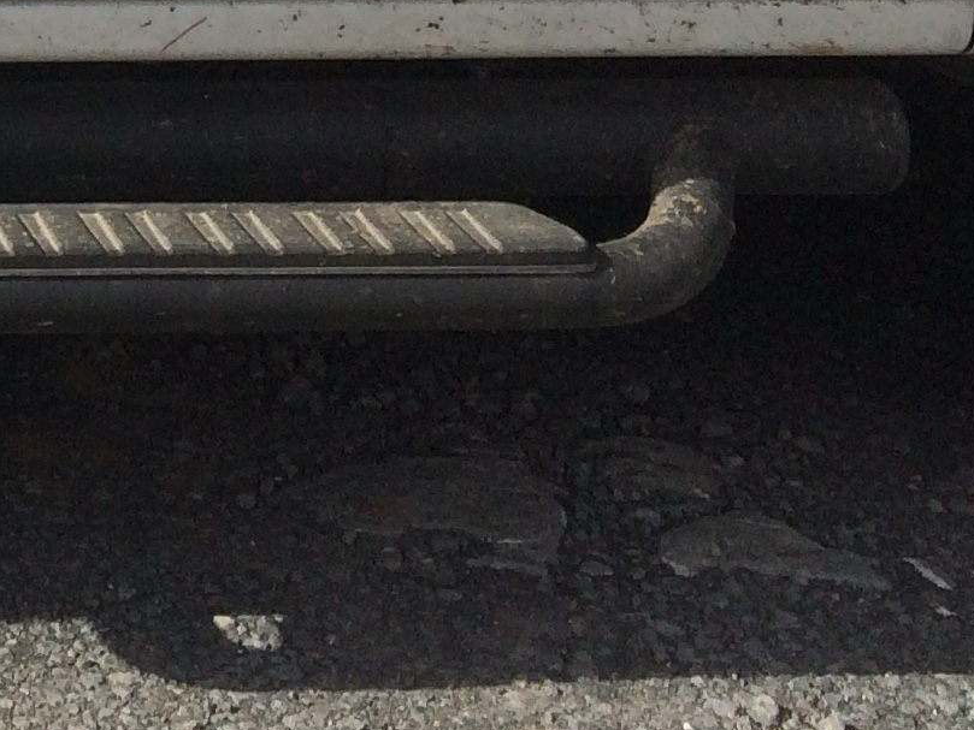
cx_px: -598
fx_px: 3293
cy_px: -669
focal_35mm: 117
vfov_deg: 11.5
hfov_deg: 15.2
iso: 32
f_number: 2.2
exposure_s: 1/3425
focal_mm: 4.15
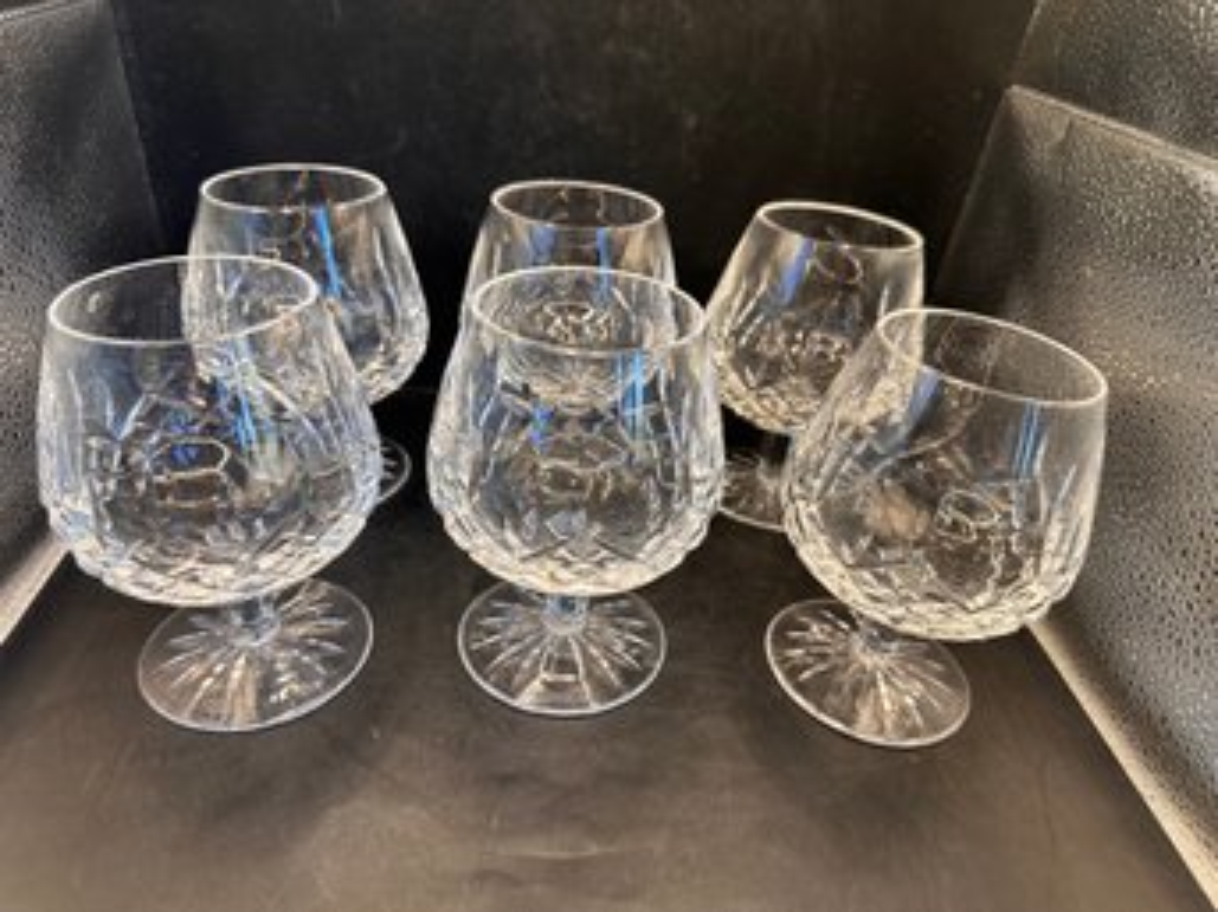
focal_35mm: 24
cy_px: 456
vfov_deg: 56.8
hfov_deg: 71.6
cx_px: 609
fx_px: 844
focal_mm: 6.86
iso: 125
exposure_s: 1/120
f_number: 1.78
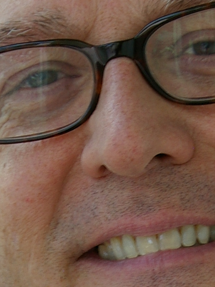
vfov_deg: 5.8
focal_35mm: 341
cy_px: 380
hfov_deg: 4.4
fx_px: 2824
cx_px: 152
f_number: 8
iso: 200
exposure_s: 1/30
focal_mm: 50
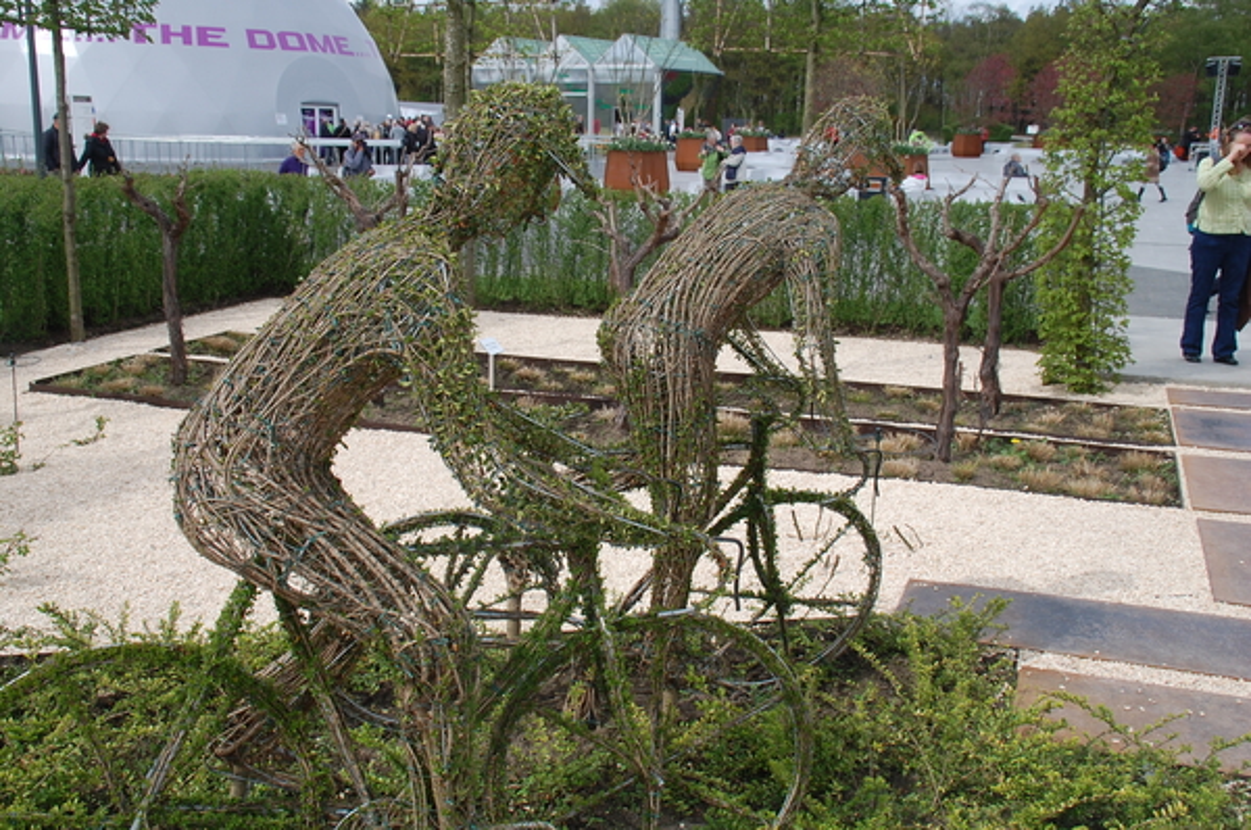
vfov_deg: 35.4
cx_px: 626
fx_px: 1301
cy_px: 415
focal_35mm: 38
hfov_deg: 51.4
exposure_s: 1/320
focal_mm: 25
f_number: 9
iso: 200
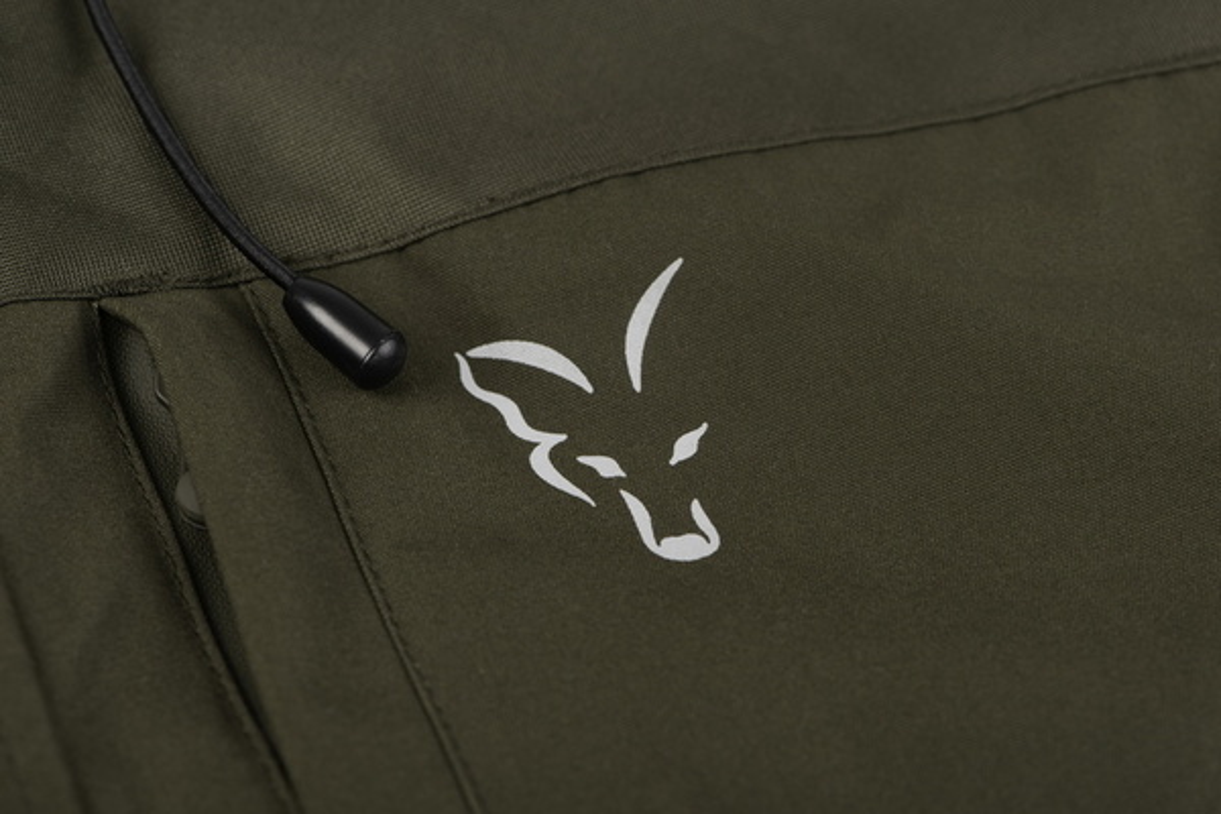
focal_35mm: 105
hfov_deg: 19.5
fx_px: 3561
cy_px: 407
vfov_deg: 13.0
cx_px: 610
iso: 100
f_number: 13
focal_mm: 105
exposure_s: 1/160
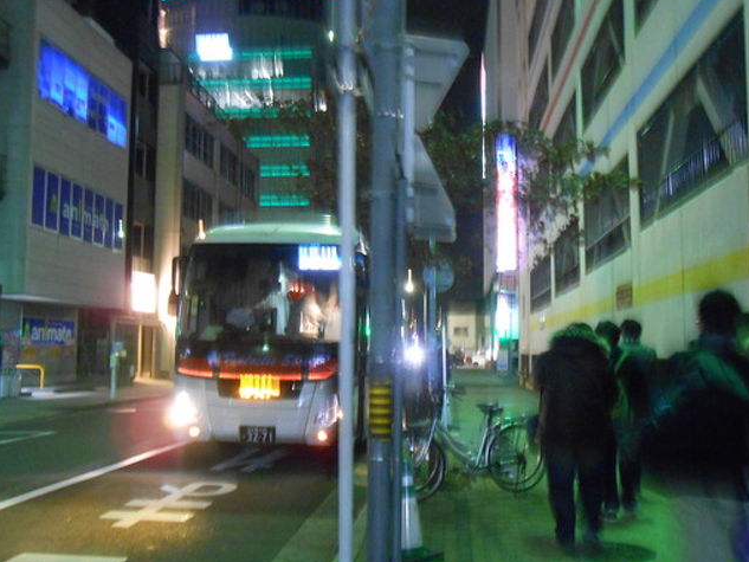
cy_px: 279
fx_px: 844
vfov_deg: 36.8
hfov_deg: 47.9
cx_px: 382
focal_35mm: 39
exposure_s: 1/3
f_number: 4.2
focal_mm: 6.8
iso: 800
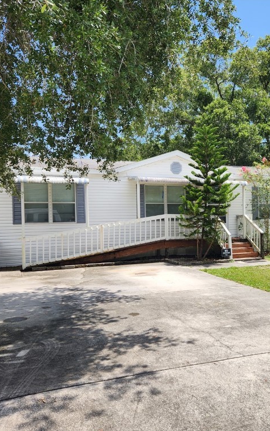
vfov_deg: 58.1
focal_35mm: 33
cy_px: 217
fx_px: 389
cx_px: 185
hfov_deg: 37.8
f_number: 1.8
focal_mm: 5.4
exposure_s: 1/1061
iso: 20
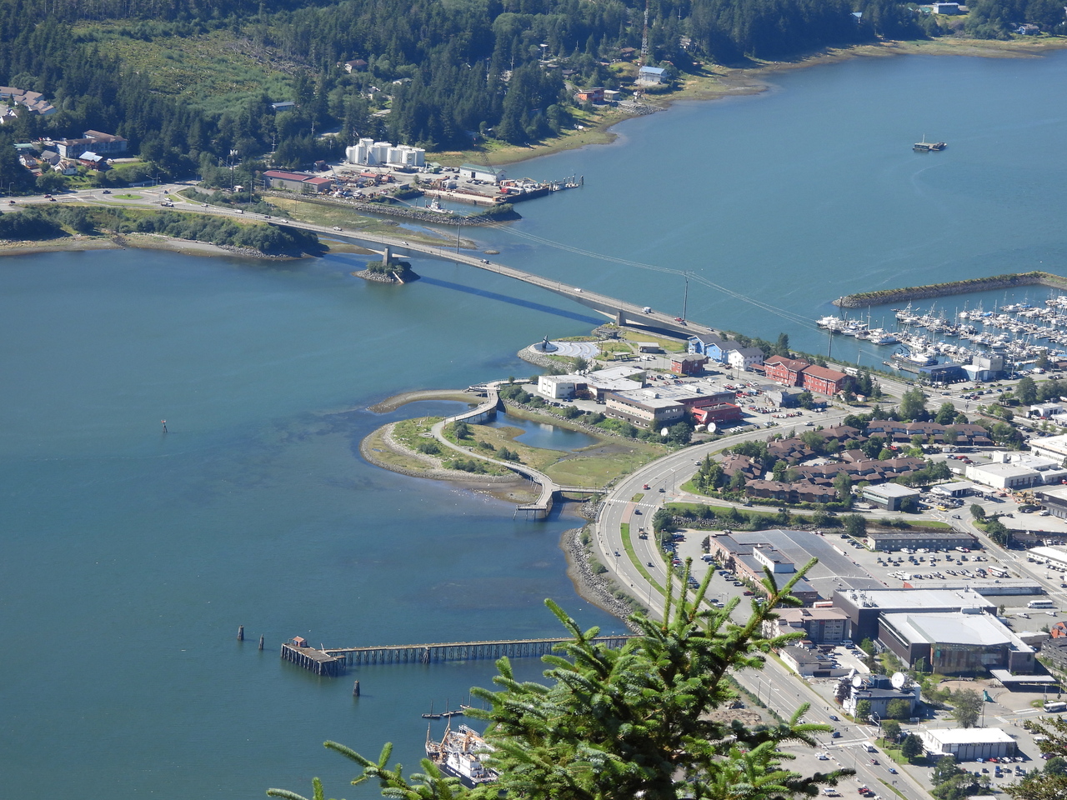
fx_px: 4161
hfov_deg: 14.6
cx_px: 534
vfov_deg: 11.0
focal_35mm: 135
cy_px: 400
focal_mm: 24.1
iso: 100
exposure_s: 1/500
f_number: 4
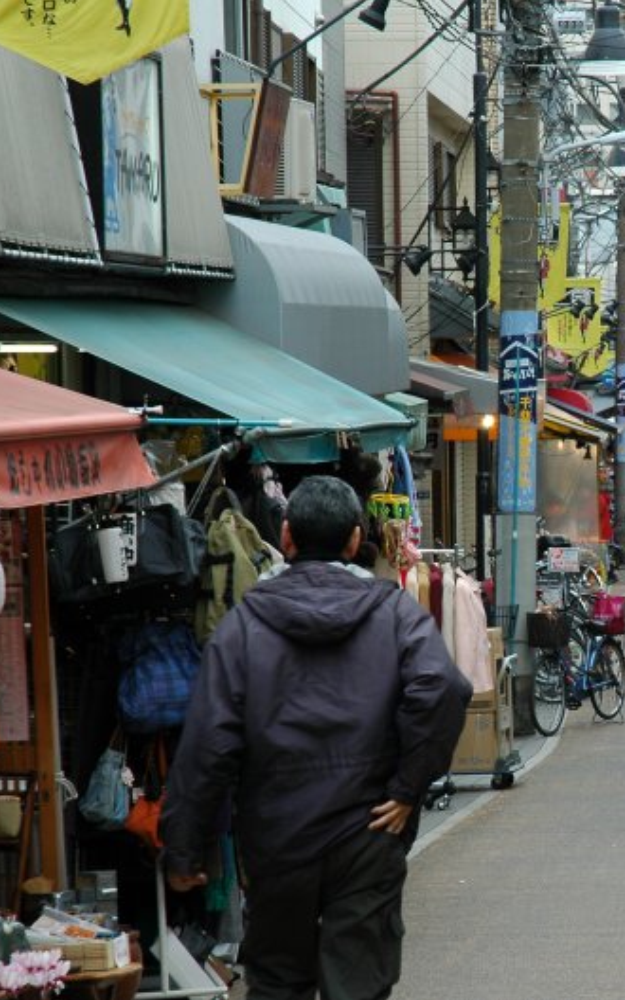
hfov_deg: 8.0
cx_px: 686
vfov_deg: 12.9
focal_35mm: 162
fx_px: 4415
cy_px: 502
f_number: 7.1
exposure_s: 1/60
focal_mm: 70
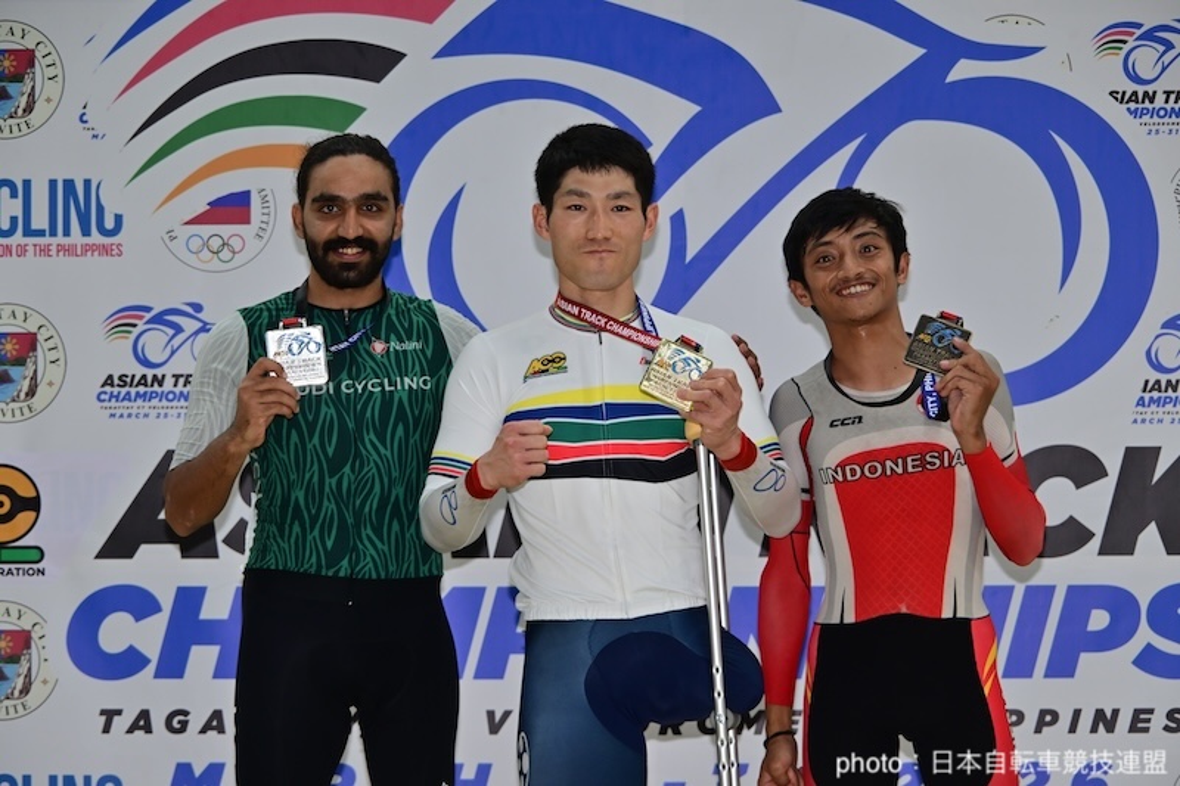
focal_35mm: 105
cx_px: 590
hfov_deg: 19.5
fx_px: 3441
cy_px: 393
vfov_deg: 13.0
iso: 800
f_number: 7.1
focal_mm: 105
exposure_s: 1/160
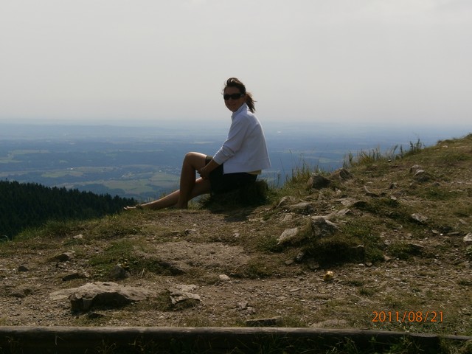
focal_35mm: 53
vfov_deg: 27.5
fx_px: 723
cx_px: 236
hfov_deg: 36.2
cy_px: 177
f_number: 14
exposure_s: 1/250
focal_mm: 9.4
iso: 100
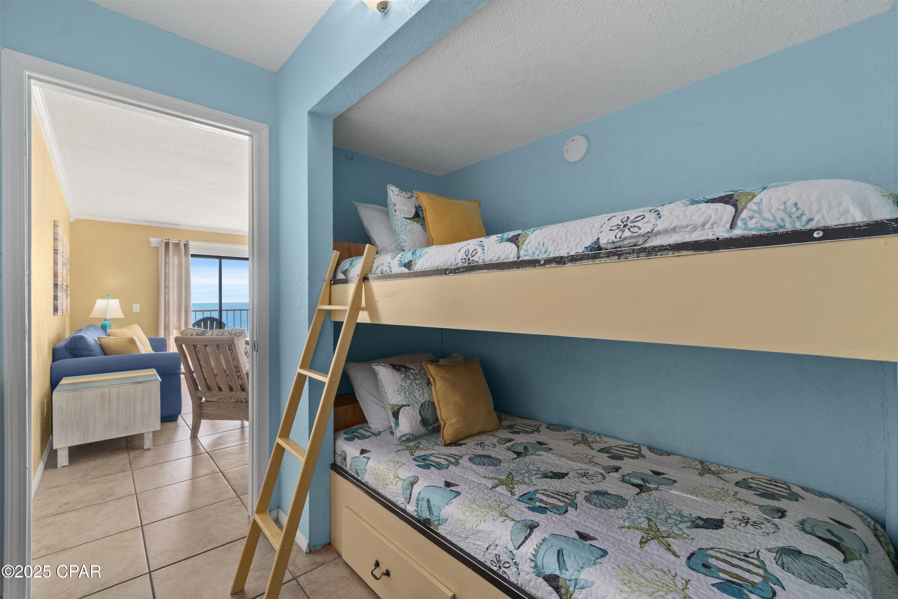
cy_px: 300
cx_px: 449
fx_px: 374
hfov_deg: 100.4
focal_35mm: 15
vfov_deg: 77.3
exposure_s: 1/1.25
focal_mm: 10
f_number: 9
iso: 400
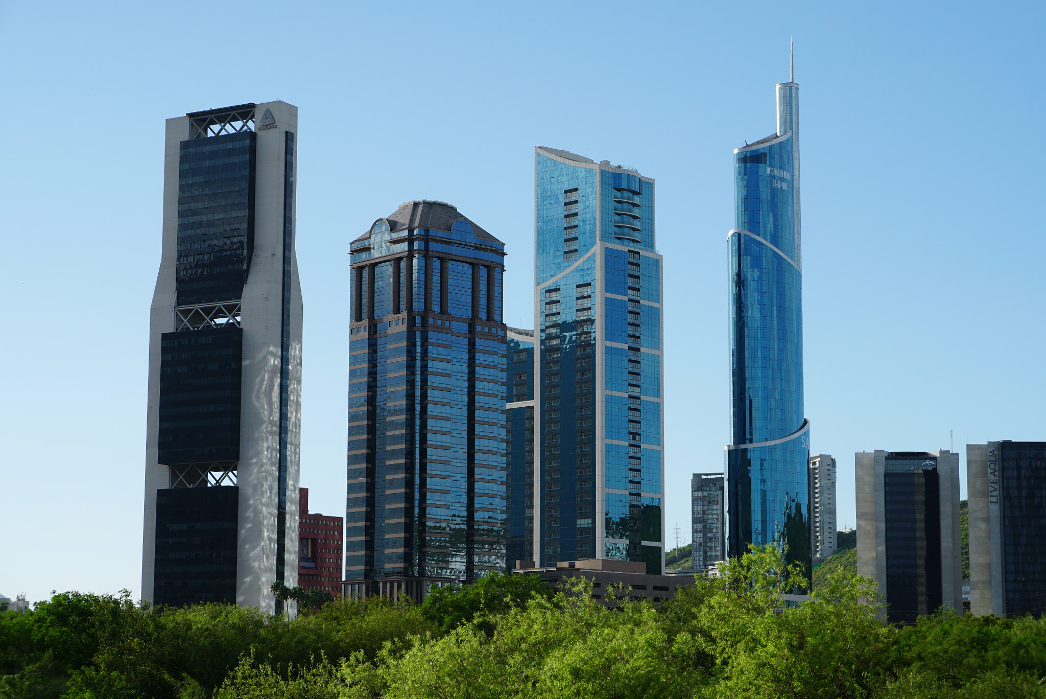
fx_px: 2093
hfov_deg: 28.1
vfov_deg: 19.0
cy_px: 350
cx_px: 523
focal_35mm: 72
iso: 100
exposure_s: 1/250
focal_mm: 48
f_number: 8
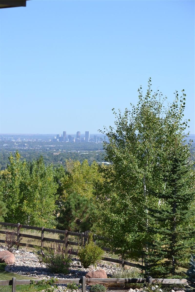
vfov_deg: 13.4
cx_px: 98
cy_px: 146
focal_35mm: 153
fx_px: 1244
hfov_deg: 9.0
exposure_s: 1/1000
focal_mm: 102
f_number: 8
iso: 400
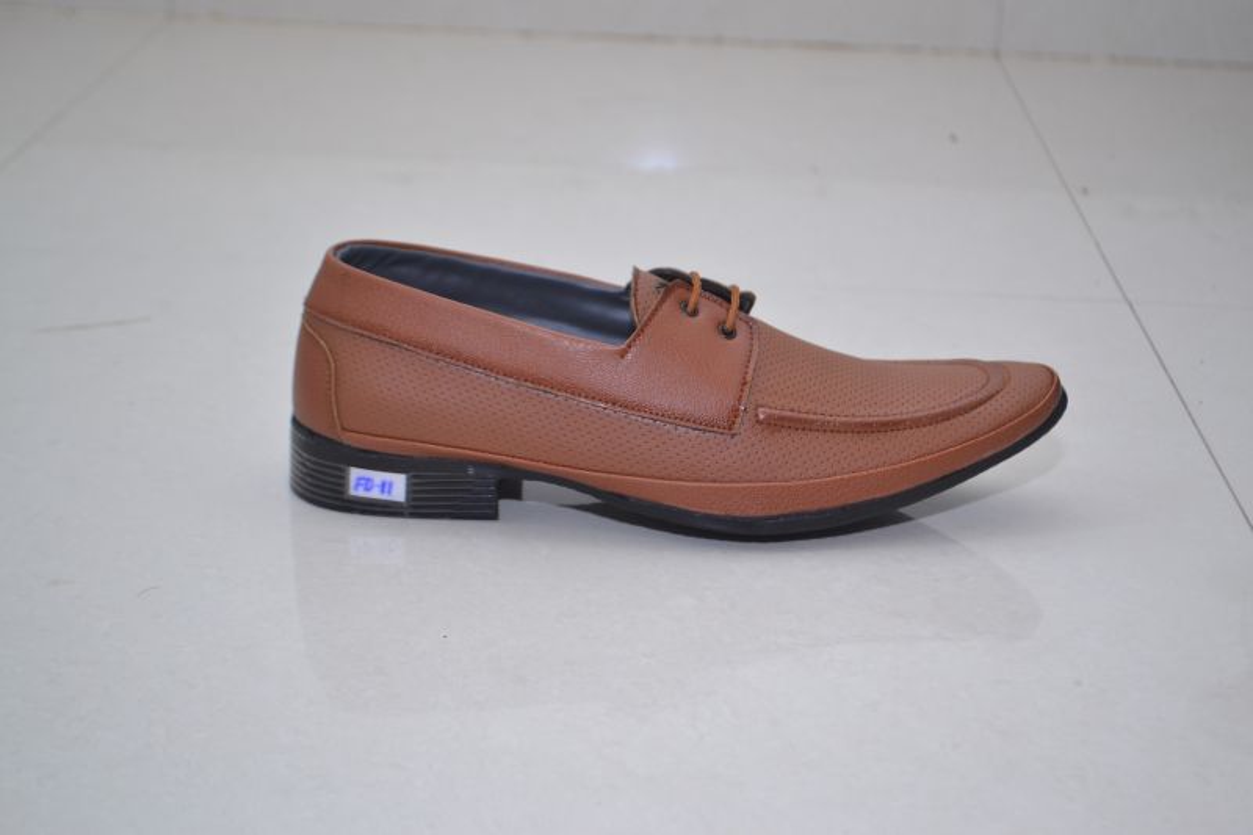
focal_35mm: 68
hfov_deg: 29.9
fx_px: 2349
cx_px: 626
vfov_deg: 20.2
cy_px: 418
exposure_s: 1/125
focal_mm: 45
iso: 400
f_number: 5.6
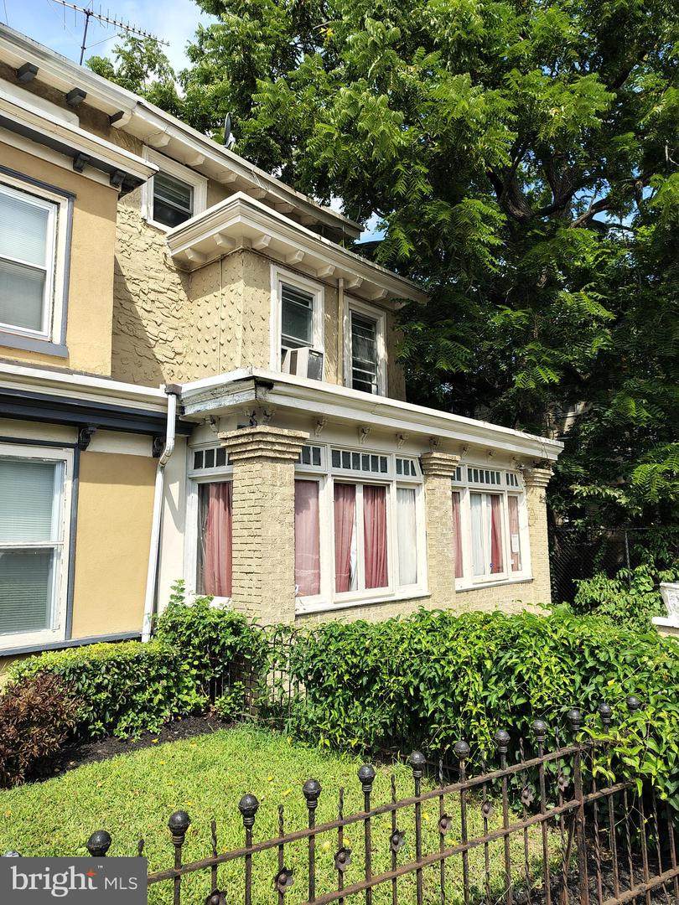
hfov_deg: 56.8
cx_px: 340
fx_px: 628
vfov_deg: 71.6
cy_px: 452
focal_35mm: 24
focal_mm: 5.56
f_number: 1.8
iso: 100
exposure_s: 1/823
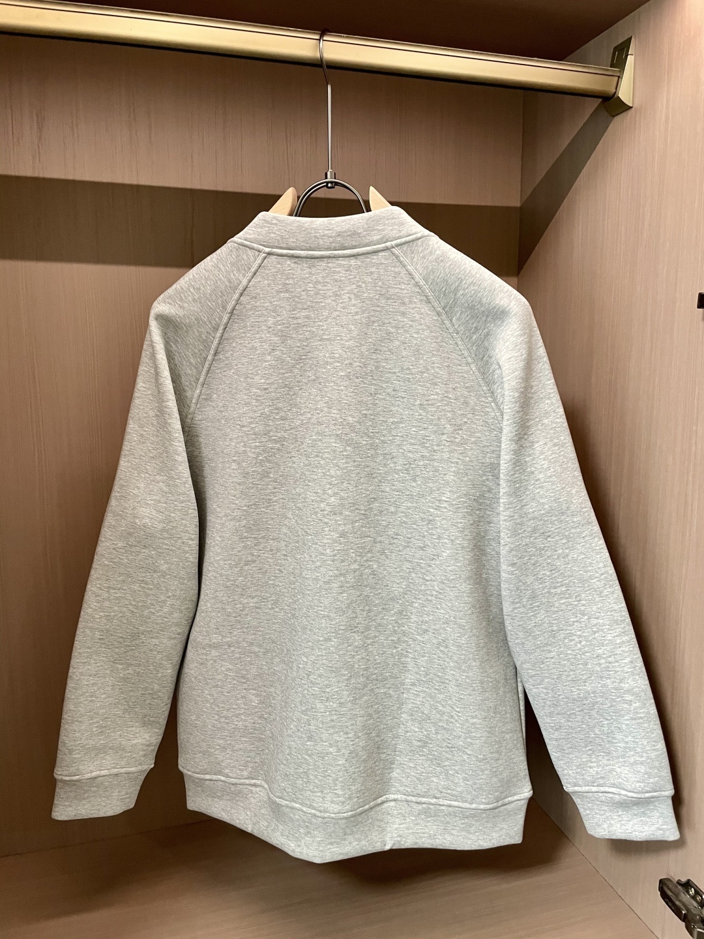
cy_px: 470
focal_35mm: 26
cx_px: 352
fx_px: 705
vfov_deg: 67.3
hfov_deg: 53.1
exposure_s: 1/60
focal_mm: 4.2
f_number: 1.6
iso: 250
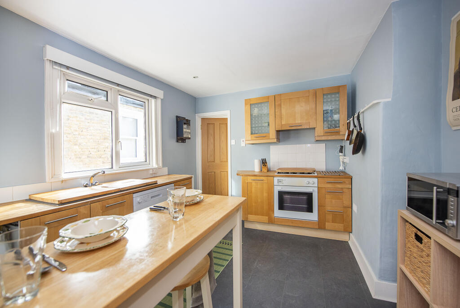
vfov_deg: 81.3
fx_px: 179
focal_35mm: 14
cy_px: 154
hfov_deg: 104.2
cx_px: 230
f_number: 5
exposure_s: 1/50
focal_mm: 14
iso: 500
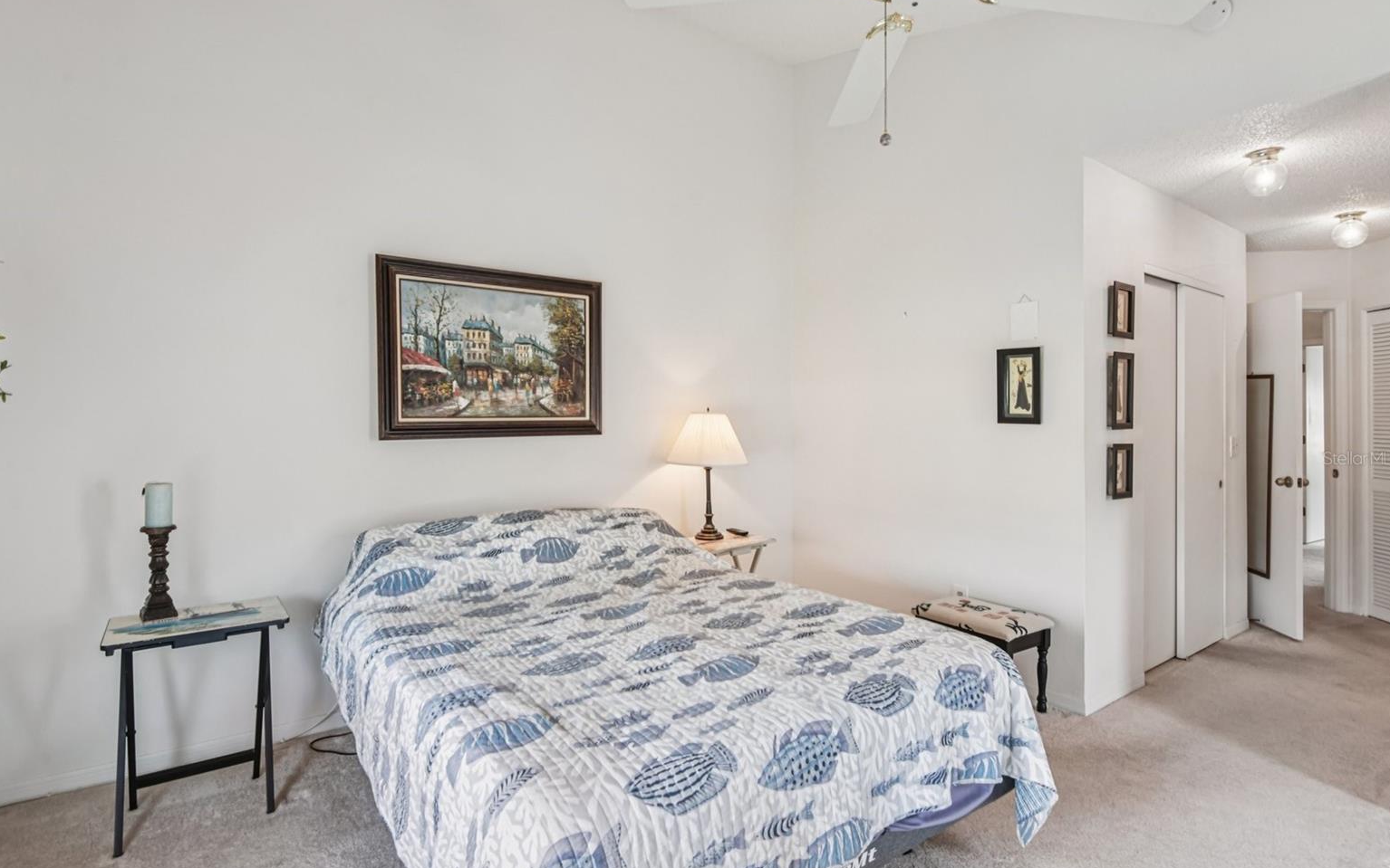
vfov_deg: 68.0
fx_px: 644
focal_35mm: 17
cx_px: 679
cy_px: 458
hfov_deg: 94.3
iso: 400
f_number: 8
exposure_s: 1/30
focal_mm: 16
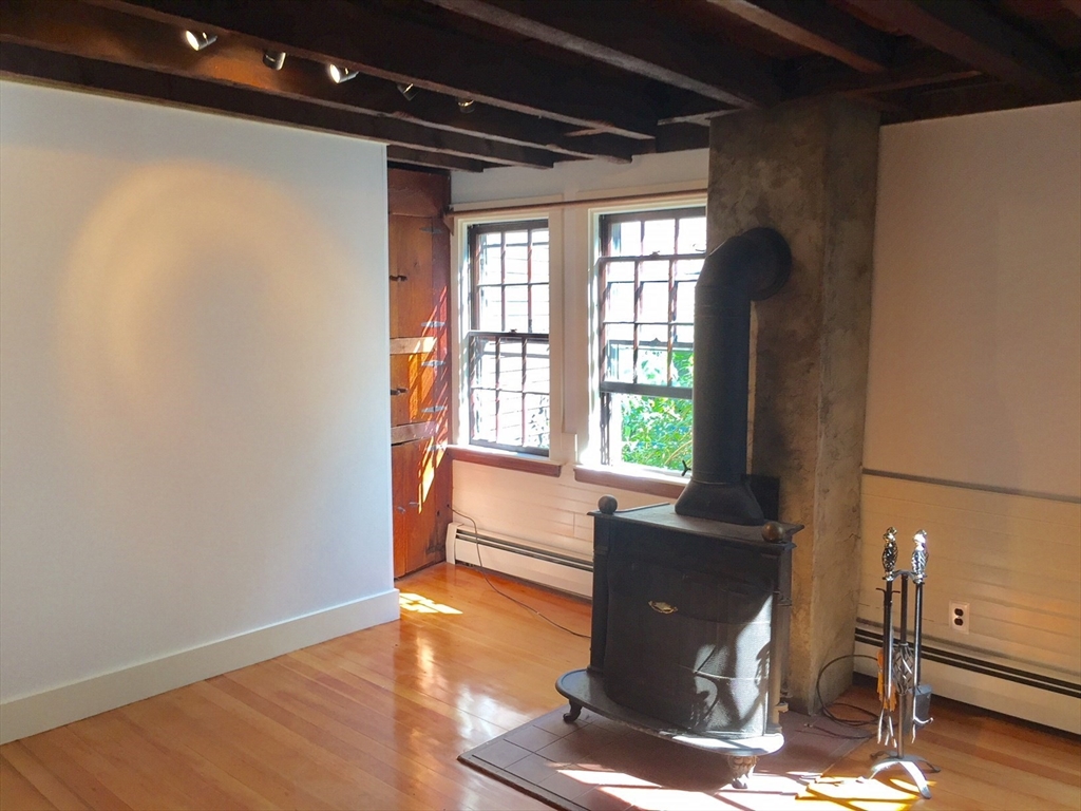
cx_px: 540
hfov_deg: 61.7
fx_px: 906
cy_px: 406
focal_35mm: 29
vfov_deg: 48.2
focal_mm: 4.15
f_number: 2.2
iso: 40
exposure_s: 1/60
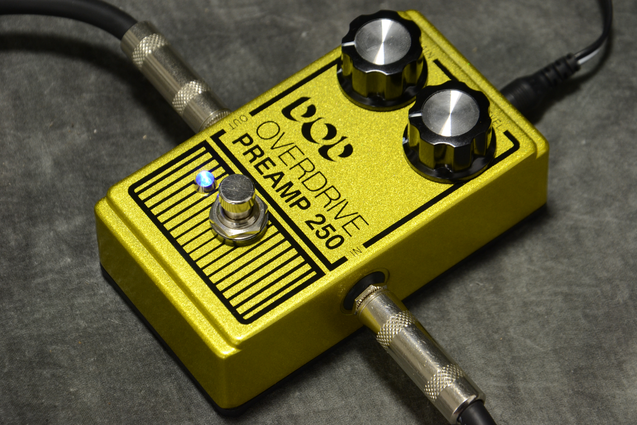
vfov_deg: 8.7
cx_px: 318
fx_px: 2787
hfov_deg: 13.0
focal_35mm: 158
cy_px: 212
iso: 400
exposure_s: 1/5
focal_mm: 105
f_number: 10
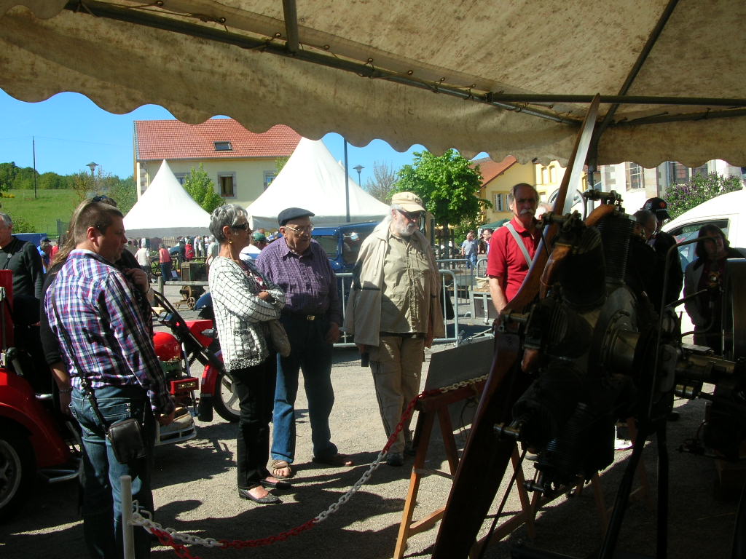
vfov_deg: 40.7
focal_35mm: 35
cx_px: 373
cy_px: 280
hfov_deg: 52.6
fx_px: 754
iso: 50
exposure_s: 1/202
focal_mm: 5.8
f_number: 5.6
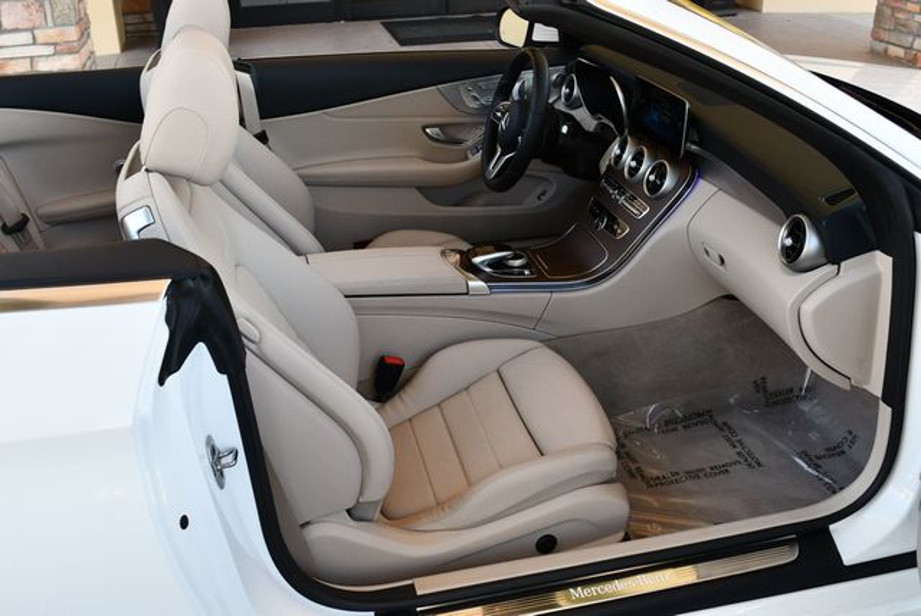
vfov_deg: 36.9
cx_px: 460
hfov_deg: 53.1
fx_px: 922
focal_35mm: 36
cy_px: 308
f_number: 5
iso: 400
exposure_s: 1/250
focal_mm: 18
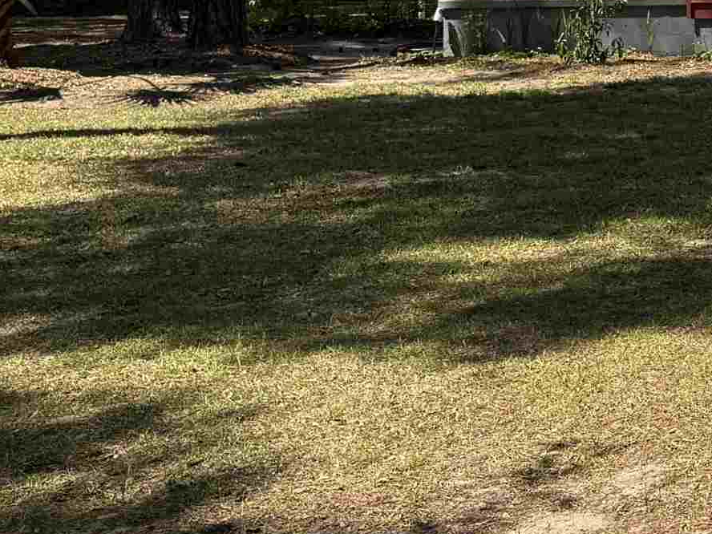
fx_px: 1707
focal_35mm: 83
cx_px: 1115
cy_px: -20
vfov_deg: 17.3
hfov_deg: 19.9
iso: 80
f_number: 1.78
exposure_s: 1/2252
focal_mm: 6.76
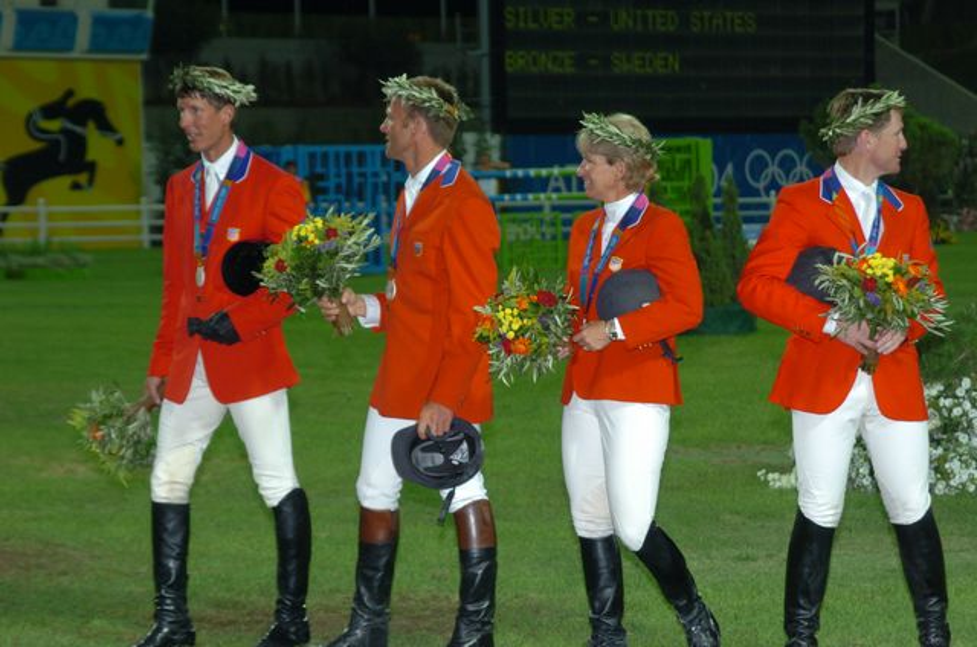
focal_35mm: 138
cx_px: 488
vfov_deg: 9.9
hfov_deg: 14.9
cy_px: 324
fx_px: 3738
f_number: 5.3
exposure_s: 1/250
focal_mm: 92
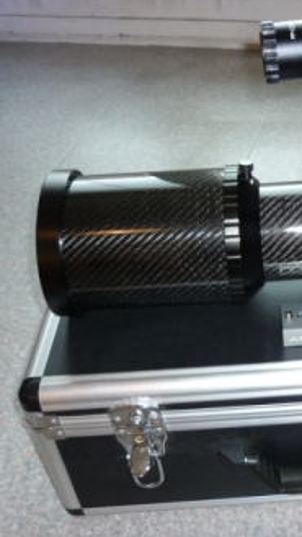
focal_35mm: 49
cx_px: 313
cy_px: 268
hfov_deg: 23.3
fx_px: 698
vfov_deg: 42.1
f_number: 2.8
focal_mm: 5.5
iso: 100
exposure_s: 1/30
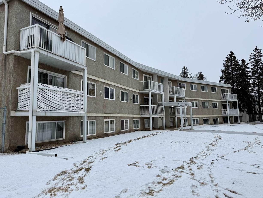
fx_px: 190
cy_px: 96
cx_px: 127
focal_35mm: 25
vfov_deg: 54.9
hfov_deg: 69.4
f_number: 1.78
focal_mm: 6.76
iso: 80
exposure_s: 1/1271
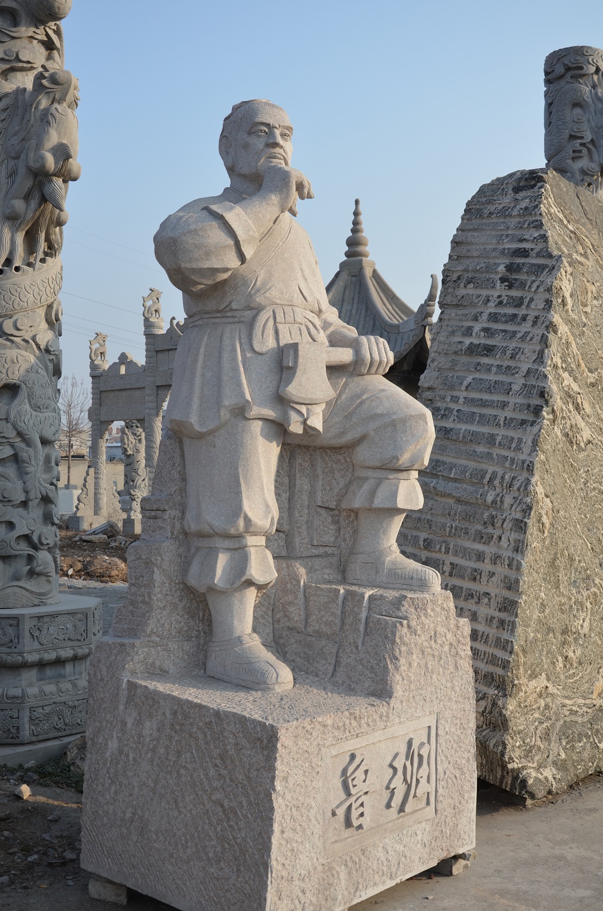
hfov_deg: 31.8
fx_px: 1060
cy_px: 456
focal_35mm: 42
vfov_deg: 46.5
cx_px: 302
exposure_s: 1/250
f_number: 8
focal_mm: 28
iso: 125
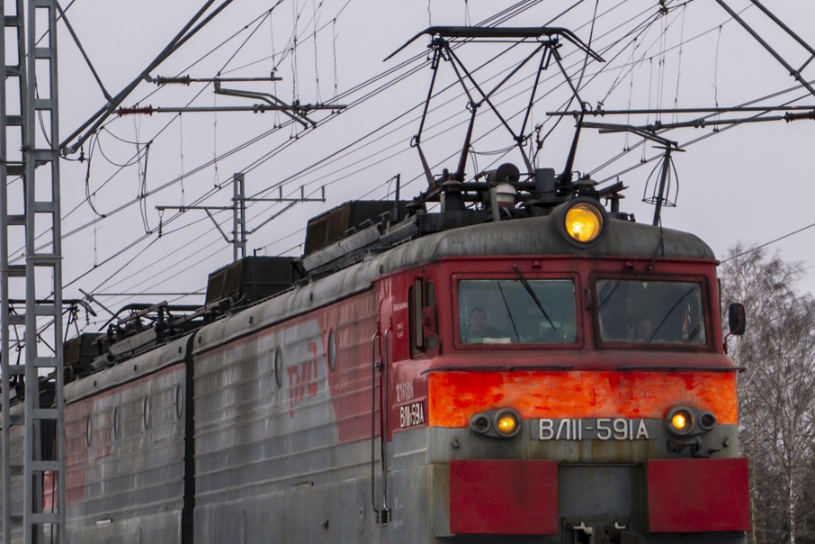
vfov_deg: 8.6
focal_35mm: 159
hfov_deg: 12.9
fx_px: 3599
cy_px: 213
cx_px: 293
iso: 250
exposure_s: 1/400
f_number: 6.3
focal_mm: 50
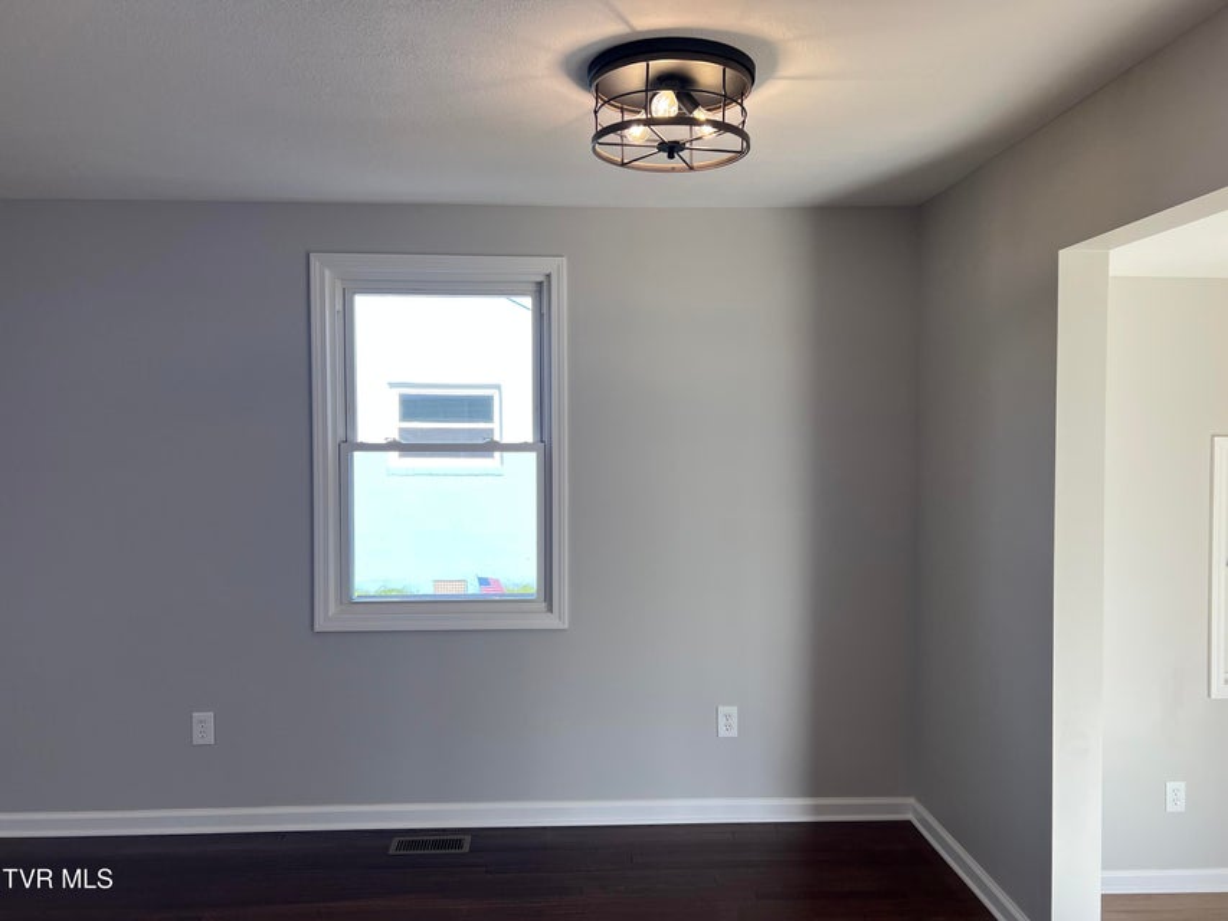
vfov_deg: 53.1
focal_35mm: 26
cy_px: 460
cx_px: 614
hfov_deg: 67.3
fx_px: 922
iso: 50
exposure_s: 1/365
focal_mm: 5.7
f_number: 1.5
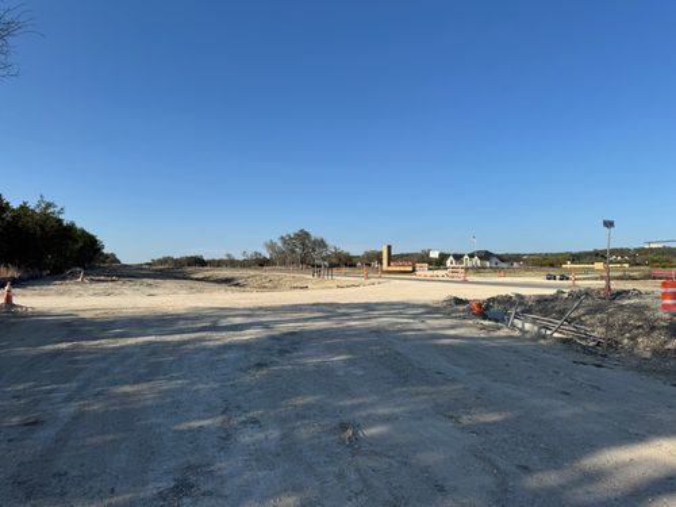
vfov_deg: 56.8
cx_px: 338
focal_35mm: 24
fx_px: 469
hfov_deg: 71.6
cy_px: 254
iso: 80
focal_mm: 6.76
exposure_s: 1/4950
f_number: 1.78
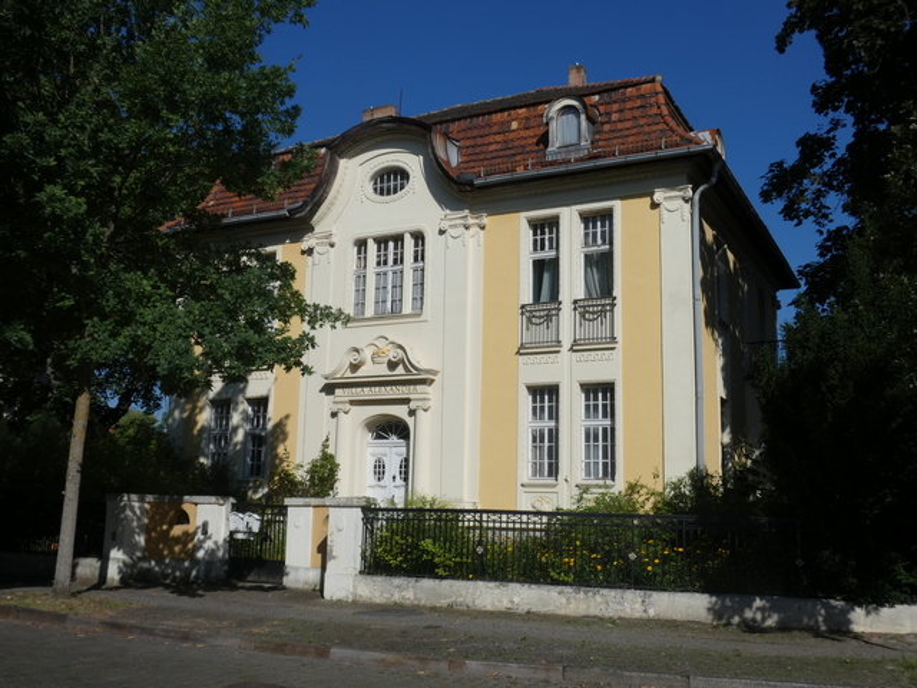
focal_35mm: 35
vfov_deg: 40.7
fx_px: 927
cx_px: 458
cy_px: 344
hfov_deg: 52.6
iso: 80
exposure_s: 1/800
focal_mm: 6.2
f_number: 5.6
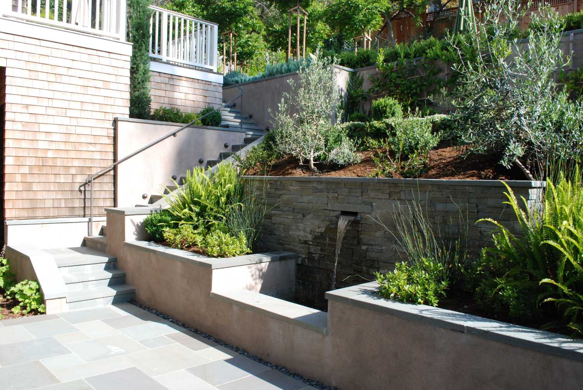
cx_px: 292
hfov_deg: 61.9
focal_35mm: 30
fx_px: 486
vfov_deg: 43.7
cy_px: 195
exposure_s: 1/400
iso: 800
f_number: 10
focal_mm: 20
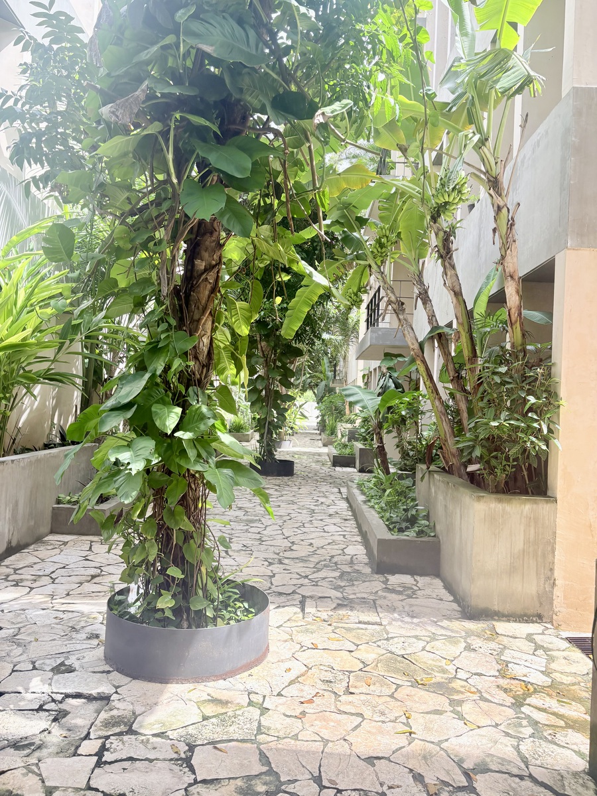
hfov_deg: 53.1
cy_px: 398
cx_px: 298
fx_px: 598
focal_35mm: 26
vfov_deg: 67.3
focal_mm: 5.96
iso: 64
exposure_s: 1/747
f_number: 1.6
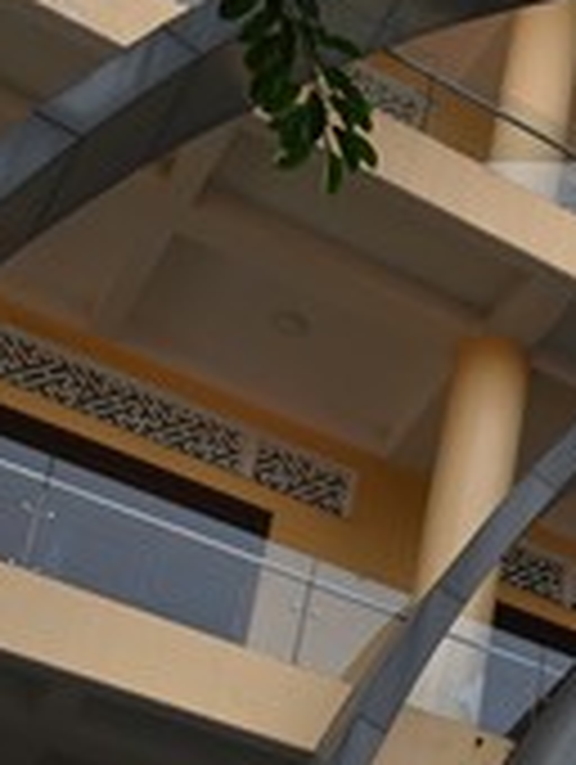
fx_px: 1948
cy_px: 950
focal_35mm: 88
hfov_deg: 13.9
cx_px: 1202
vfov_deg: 20.6
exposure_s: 1/250
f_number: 5.6
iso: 110
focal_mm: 24
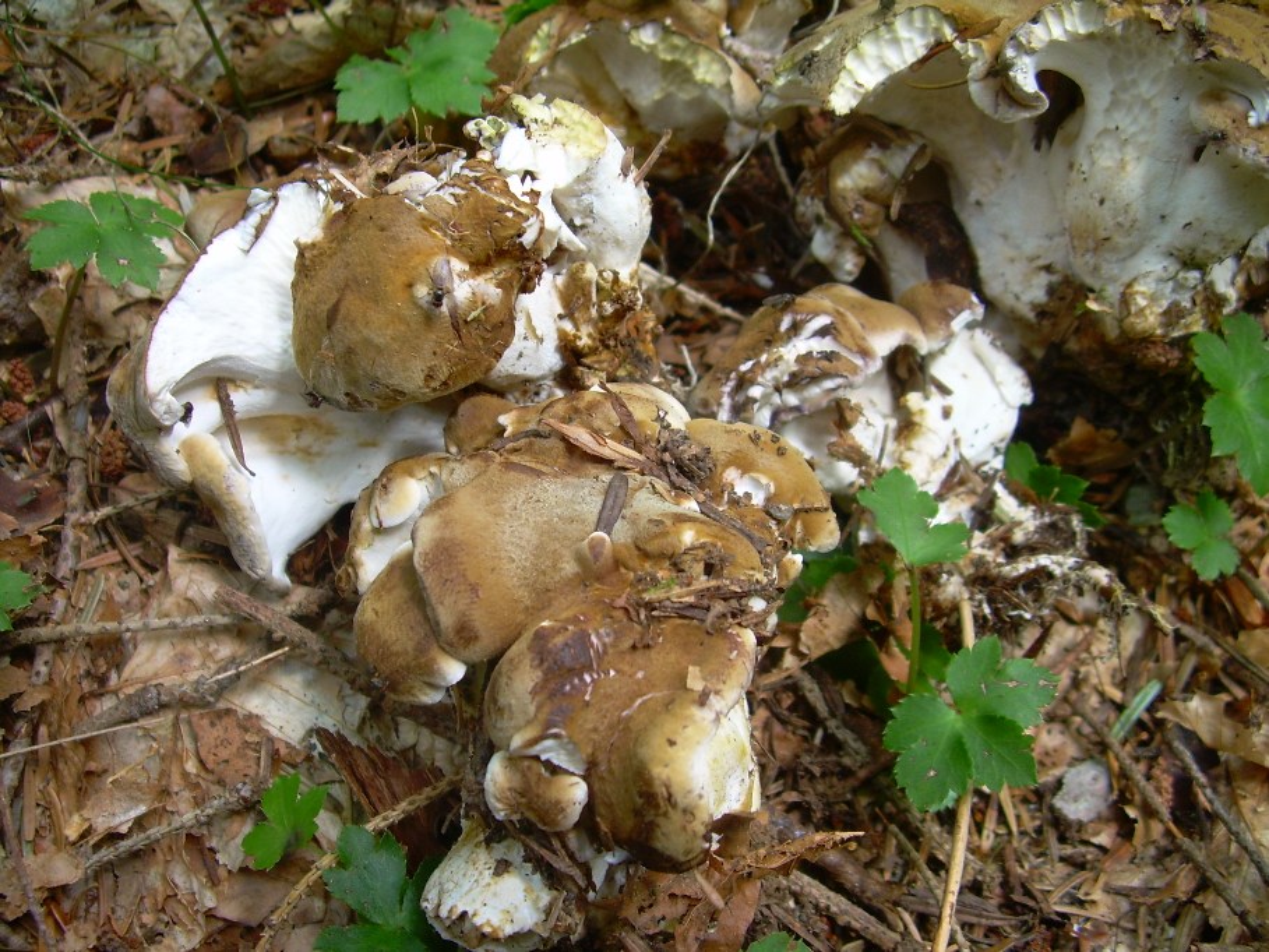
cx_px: 634
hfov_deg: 49.0
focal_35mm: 38
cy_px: 476
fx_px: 1393
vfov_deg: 37.7
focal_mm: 6.3
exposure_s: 1/17.8
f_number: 2.8
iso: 50
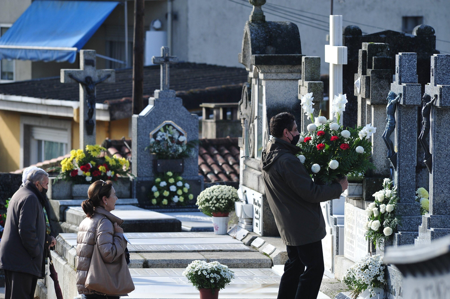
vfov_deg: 4.6
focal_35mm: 300
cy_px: 150
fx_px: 3748
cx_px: 225
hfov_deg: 6.9
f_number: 8
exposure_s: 1/400
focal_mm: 300
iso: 500
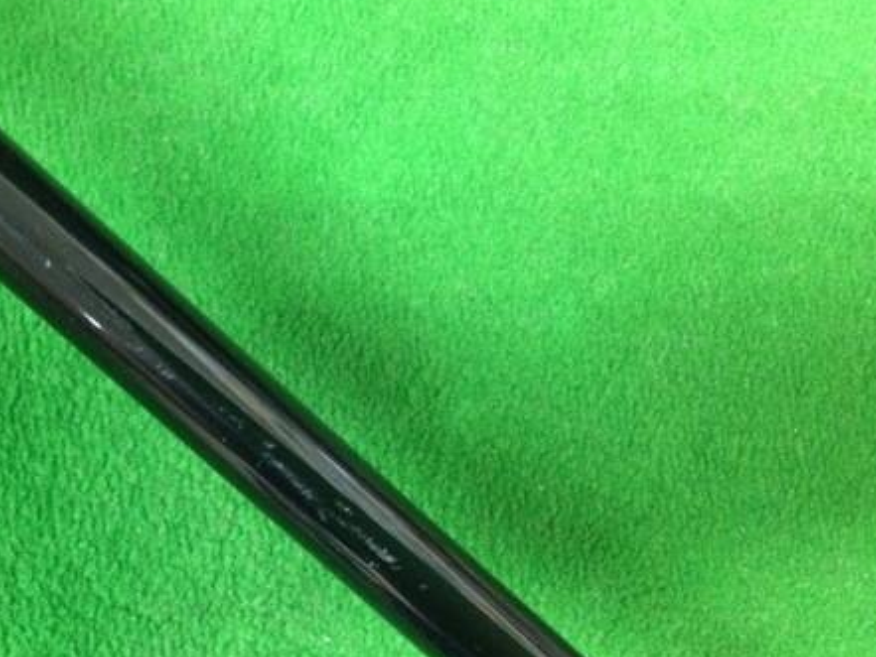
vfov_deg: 31.9
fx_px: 1139
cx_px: 302
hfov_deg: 41.6
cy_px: 445
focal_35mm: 45
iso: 200
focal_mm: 3.3
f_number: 2.4
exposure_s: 1/17
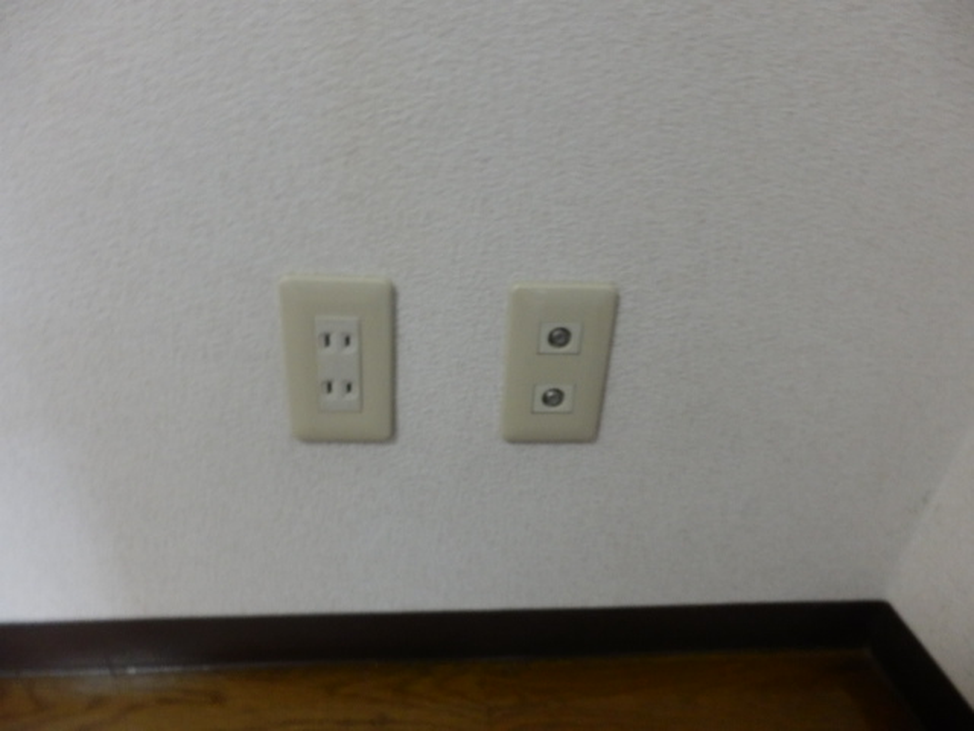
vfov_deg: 56.8
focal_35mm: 24
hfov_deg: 71.6
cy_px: 366
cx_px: 487
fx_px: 675
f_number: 3
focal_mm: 4.2
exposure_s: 1/30
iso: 640
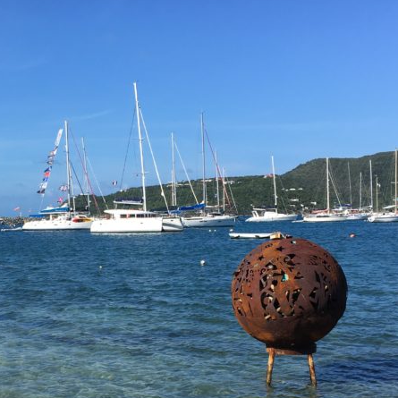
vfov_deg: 28.7
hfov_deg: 28.6
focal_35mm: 59
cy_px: 294
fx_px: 767
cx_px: 95
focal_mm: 4.15
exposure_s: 1/1637
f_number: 2.2
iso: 25
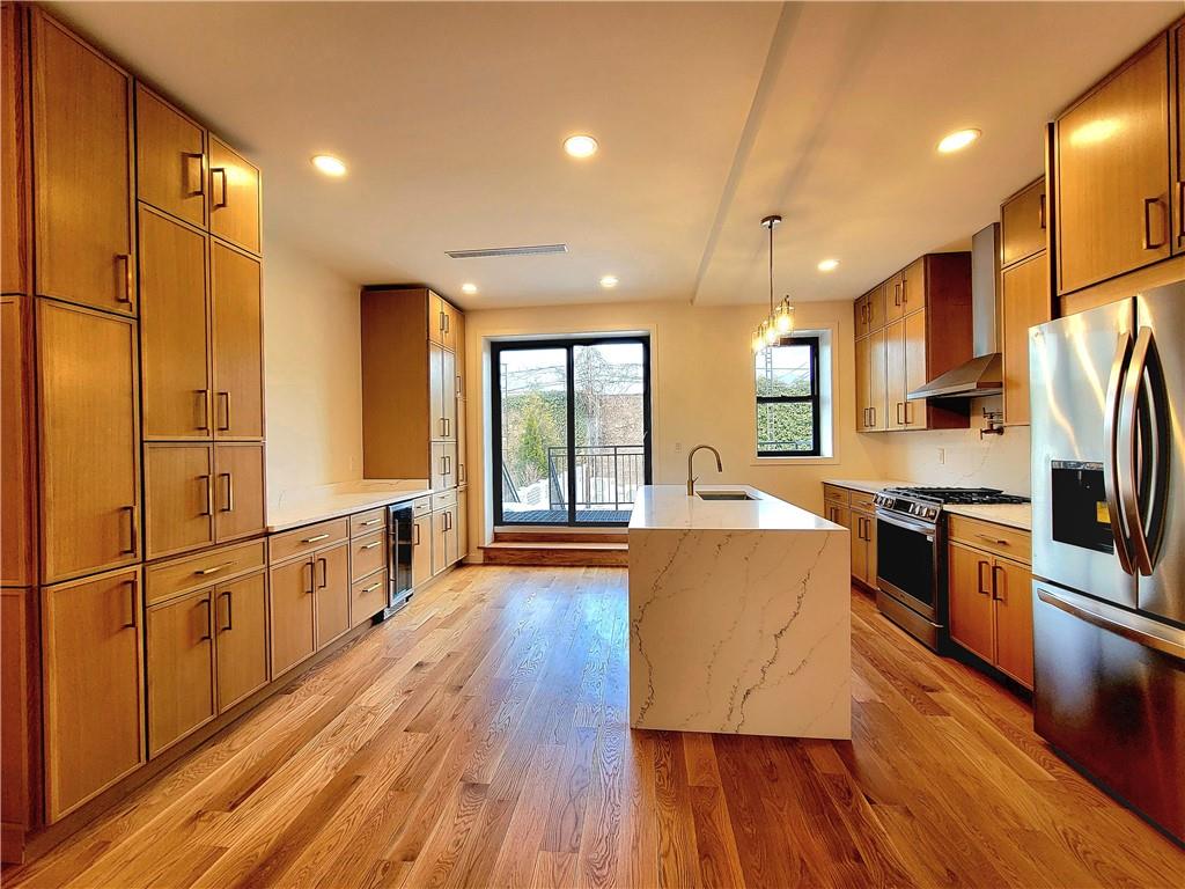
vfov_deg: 89.9
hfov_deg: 106.2
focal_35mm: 13
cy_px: 444
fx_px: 445
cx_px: 592
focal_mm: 2.2
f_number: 2.2
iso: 100
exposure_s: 1/120
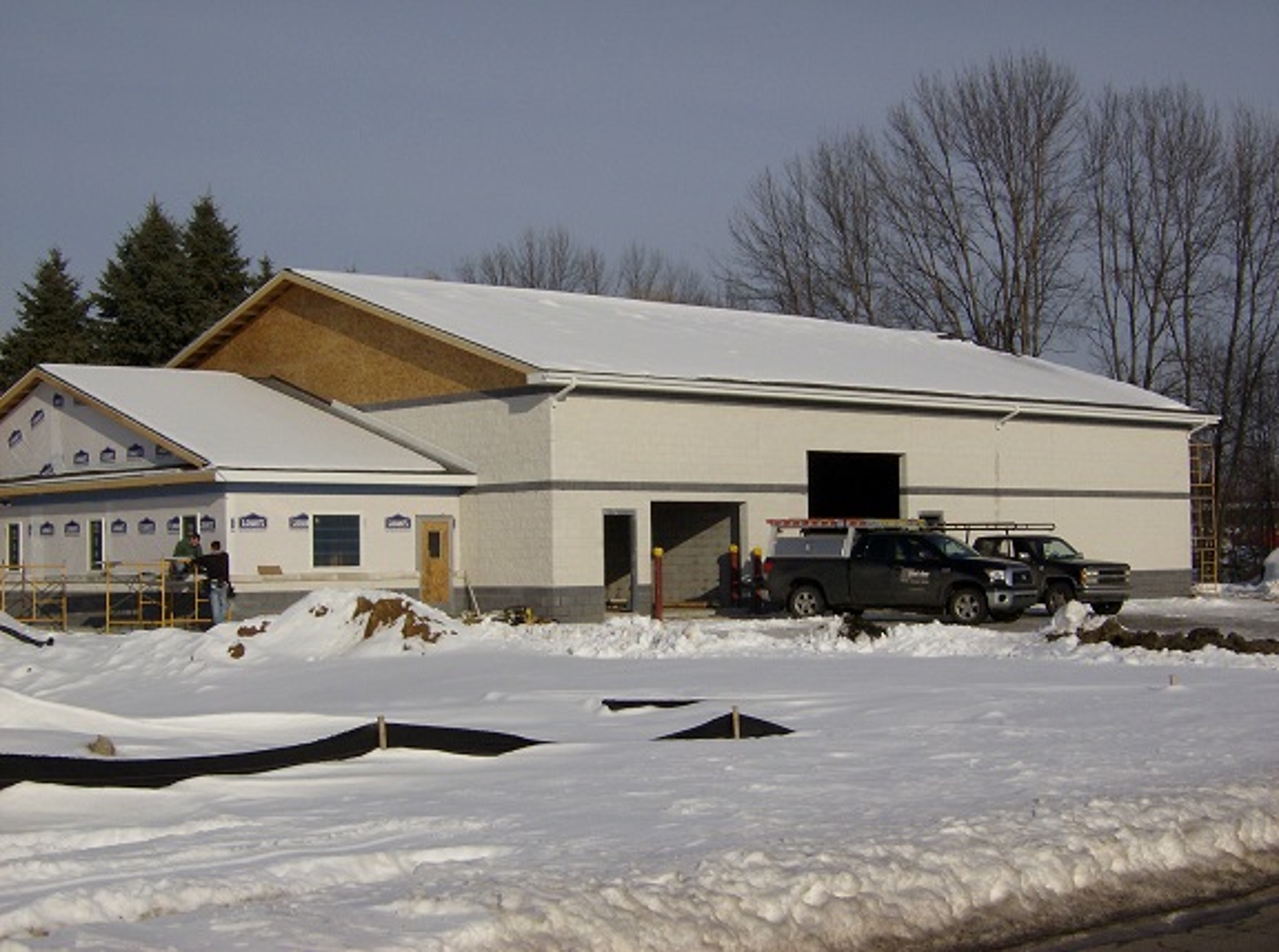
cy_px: 476
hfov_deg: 34.4
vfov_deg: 26.0
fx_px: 2064
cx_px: 640
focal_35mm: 56
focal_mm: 9.3
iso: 100
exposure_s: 1/2000
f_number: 5.6
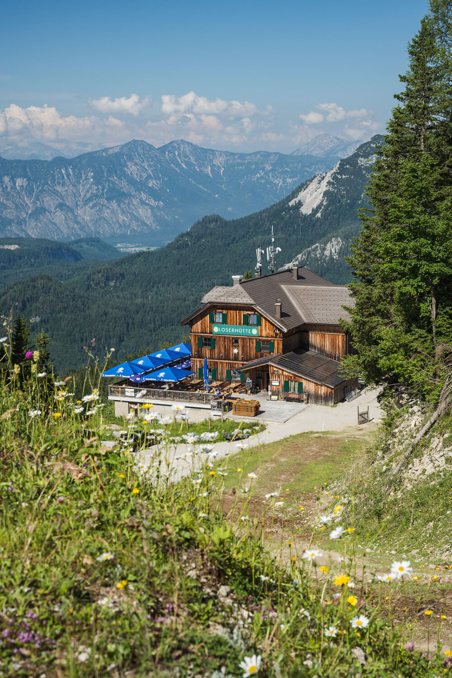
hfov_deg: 25.5
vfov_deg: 37.5
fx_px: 998
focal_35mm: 53
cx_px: 226
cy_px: 339
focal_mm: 53
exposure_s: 1/250
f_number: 11
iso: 400
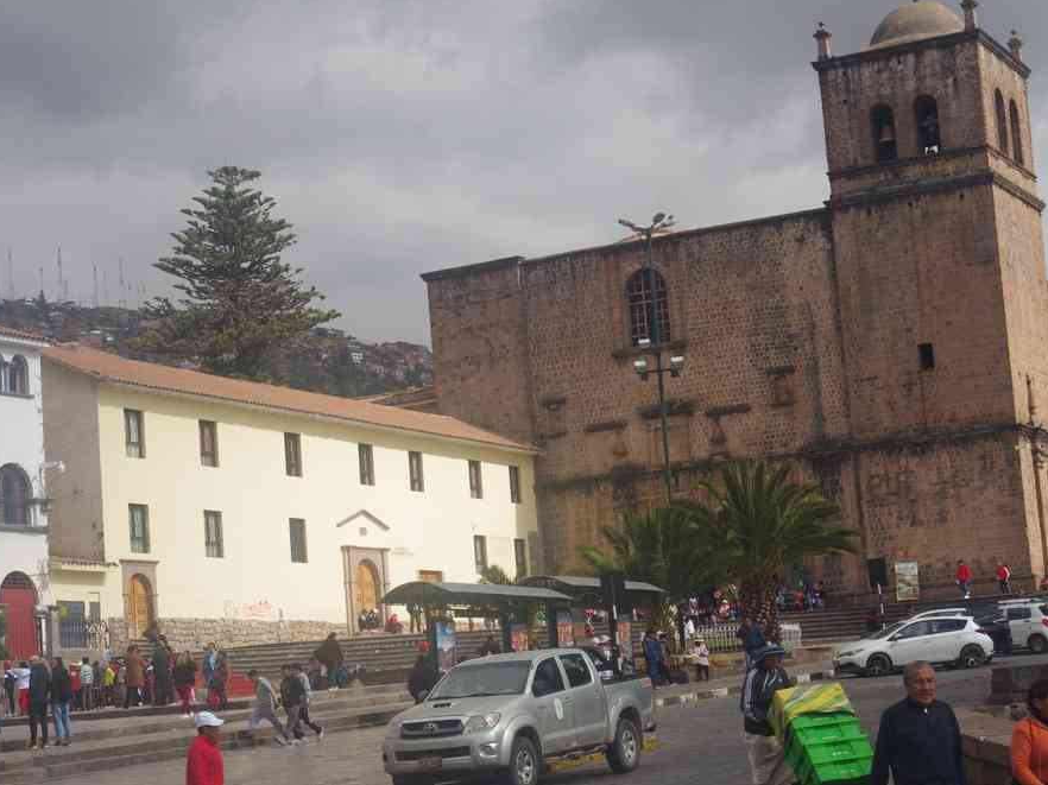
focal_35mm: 74
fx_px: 2226
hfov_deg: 26.5
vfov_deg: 20.0
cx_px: 579
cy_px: 391
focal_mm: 45
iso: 200
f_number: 11
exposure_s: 1/125
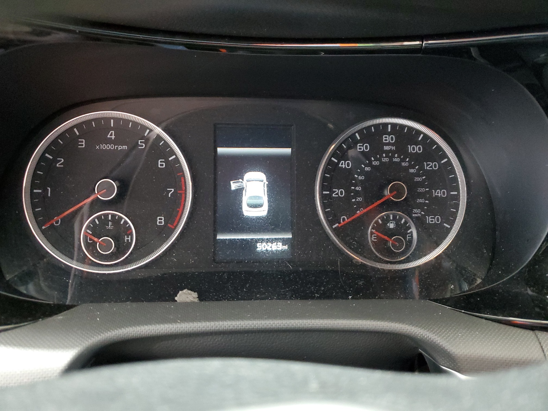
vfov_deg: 53.1
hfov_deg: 67.3
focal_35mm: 26
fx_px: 412
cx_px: 274
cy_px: 206
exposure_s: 1/15
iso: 482
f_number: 1.5
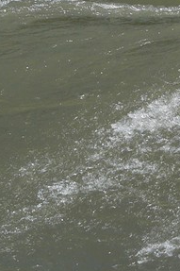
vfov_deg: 5.2
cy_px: 25
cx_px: 284
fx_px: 2966
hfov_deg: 3.5
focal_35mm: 395
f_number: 4.6
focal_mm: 20.1
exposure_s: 1/1000
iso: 80
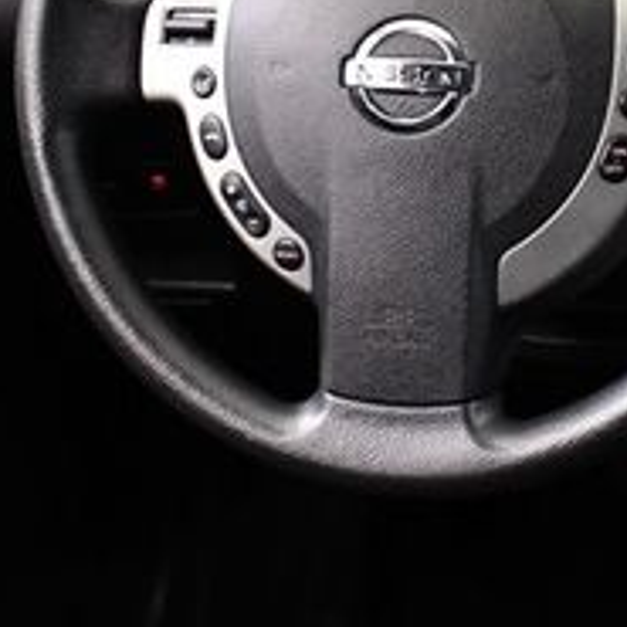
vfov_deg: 16.3
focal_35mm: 106
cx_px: 630
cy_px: 108
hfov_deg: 16.1
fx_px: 2172
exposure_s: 1/80
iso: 3200
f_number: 3.5
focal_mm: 18
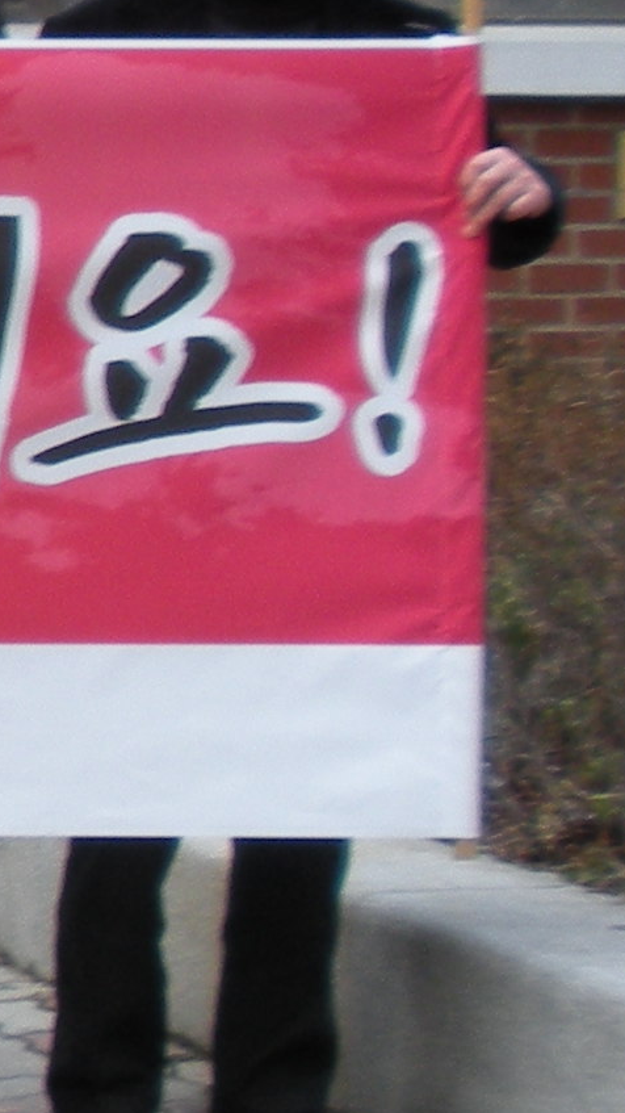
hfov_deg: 6.2
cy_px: 268
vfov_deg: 12.7
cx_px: -1645
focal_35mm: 169
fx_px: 4983
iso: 64
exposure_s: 1/59.5
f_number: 3.5
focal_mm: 6.3
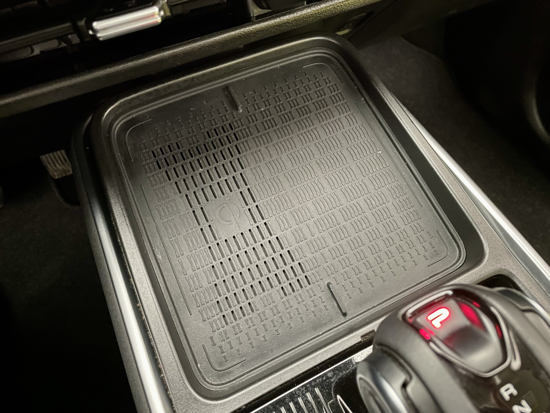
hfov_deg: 67.3
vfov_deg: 53.1
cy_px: 206
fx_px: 413
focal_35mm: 26
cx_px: 275
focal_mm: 4.2
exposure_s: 1/12
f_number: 1.6
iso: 500
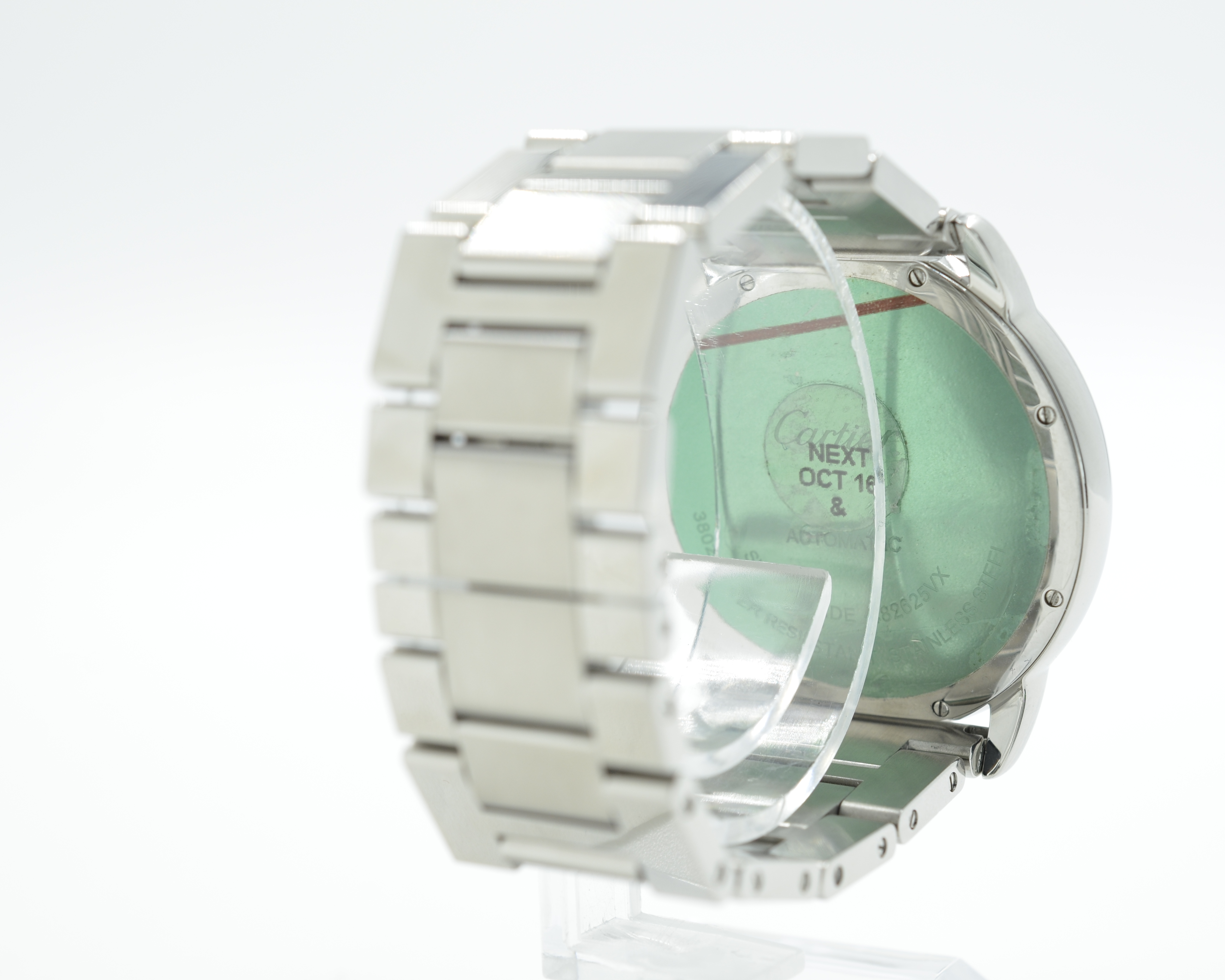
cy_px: 489
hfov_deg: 27.9
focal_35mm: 68
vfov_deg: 22.5
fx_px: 2465
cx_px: 720
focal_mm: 40
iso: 250
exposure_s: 1/50
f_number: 8
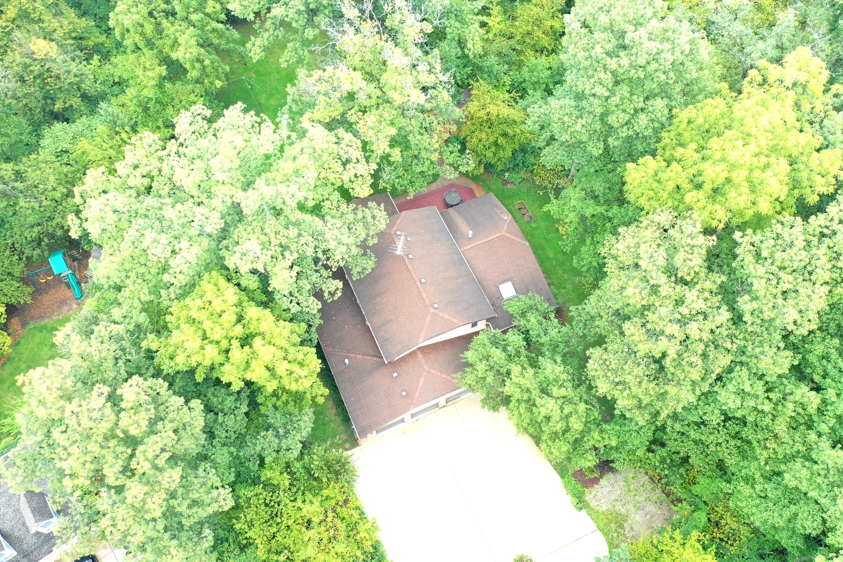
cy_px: 281
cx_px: 422
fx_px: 656
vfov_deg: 46.4
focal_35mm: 28
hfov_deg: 65.5
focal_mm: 10.26
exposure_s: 1/40
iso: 100
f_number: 3.2
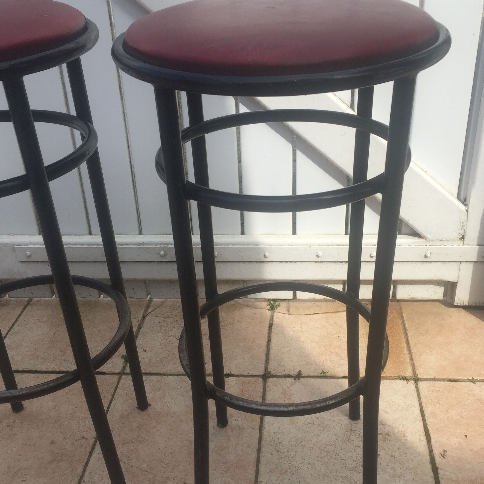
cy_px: 286
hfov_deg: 43.8
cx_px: 257
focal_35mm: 38
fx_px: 601
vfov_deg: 43.7
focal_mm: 4.15
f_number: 2.2
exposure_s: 1/1276
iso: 32
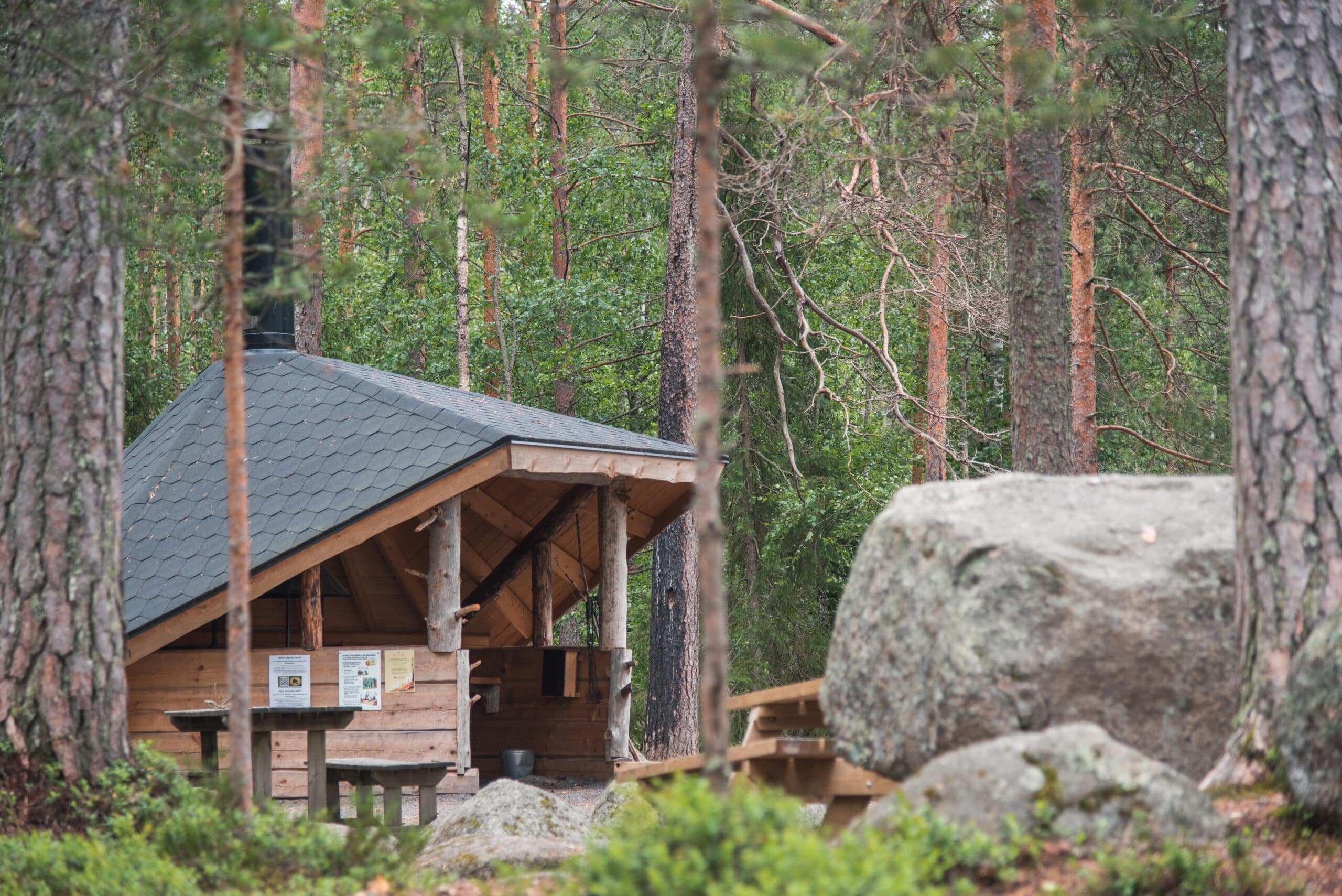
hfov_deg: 21.5
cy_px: 448
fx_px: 3543
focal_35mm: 95
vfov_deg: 14.4
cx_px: 671
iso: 500
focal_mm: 95
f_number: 4
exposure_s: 1/320
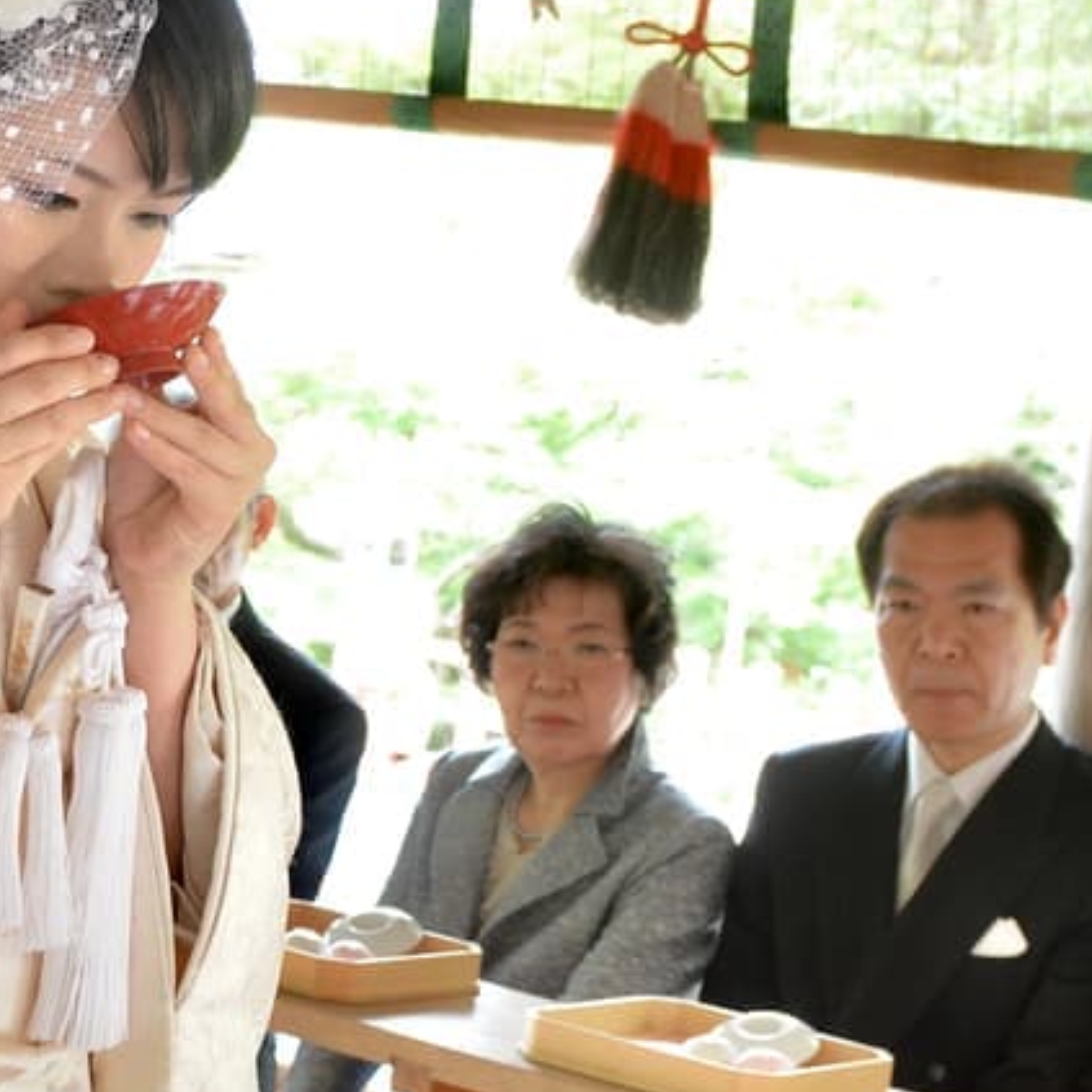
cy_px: 330
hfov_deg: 16.1
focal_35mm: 104
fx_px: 3712
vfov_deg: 16.7
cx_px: -181
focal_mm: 24
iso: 800
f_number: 4.5
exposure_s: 1/50
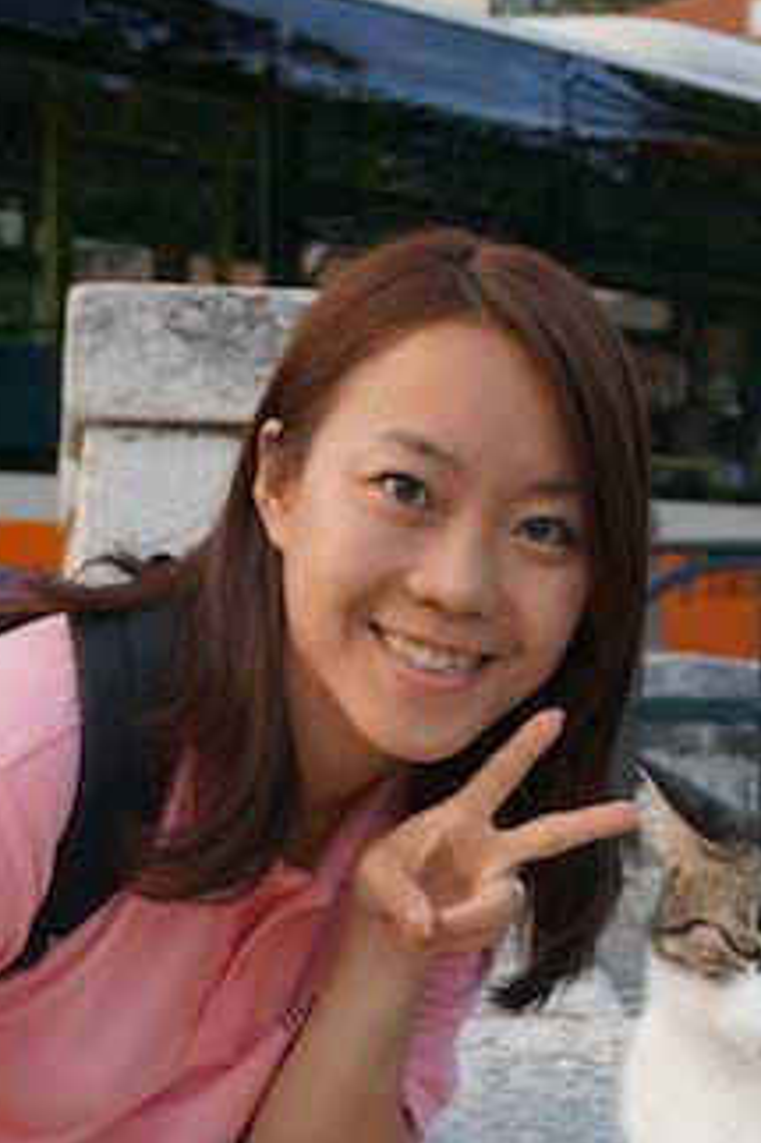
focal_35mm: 92
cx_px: 451
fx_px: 2918
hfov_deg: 14.9
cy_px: 1051
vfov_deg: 21.6
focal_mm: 33
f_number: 5
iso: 200
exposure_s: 1/160
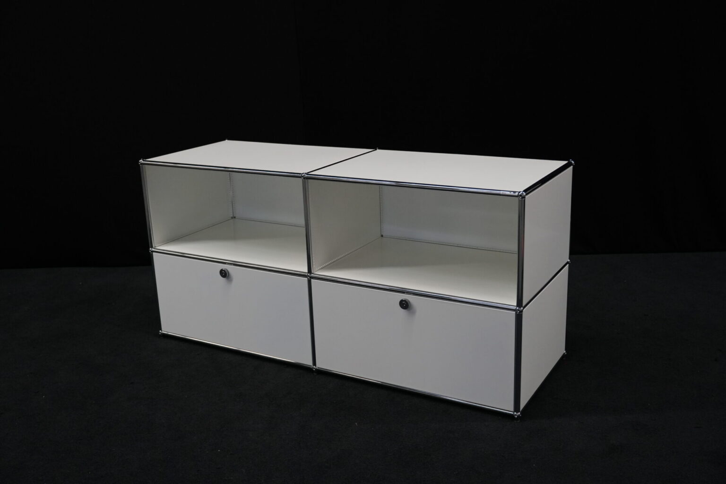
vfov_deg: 35.9
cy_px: 242
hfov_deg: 51.9
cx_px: 363
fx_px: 746
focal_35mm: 37
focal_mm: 37
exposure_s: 1/160
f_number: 4
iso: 2500
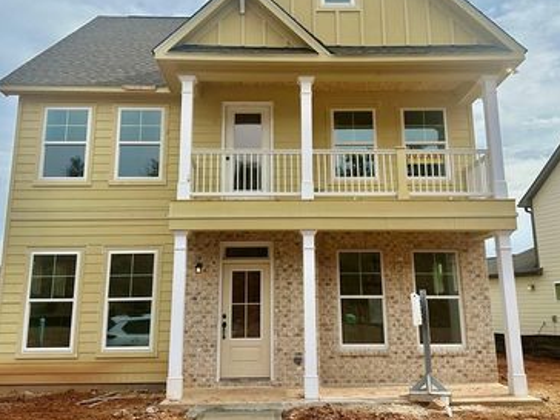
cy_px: 173
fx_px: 534
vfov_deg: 42.8
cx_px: 285
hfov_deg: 55.3
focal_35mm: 33
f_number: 1.78
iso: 80
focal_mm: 6.86
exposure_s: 1/5263
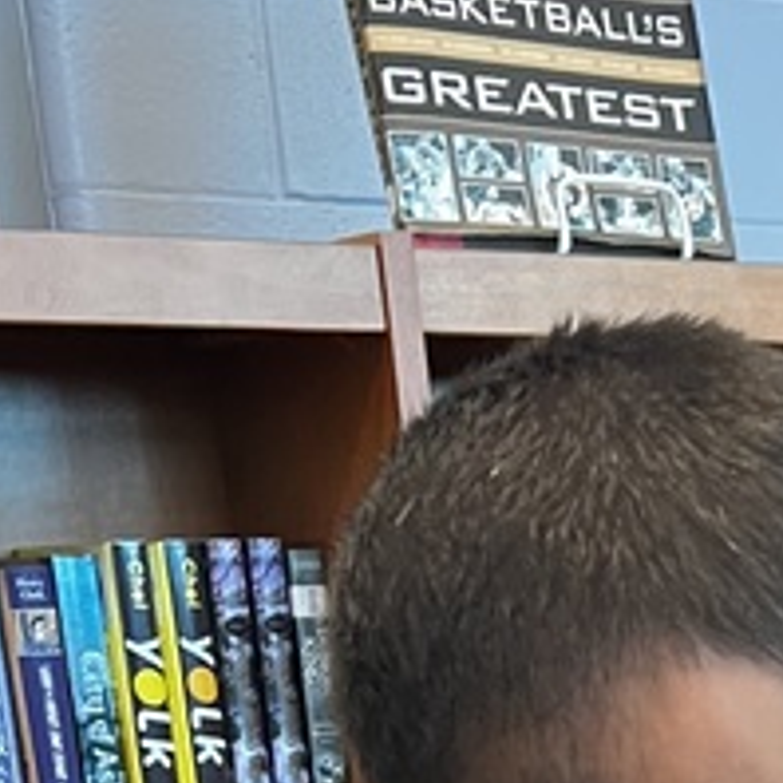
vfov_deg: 12.8
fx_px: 3045
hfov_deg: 13.6
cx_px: 1246
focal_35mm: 119
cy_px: 1578
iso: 320
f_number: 1.5
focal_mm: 5.7
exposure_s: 1/60
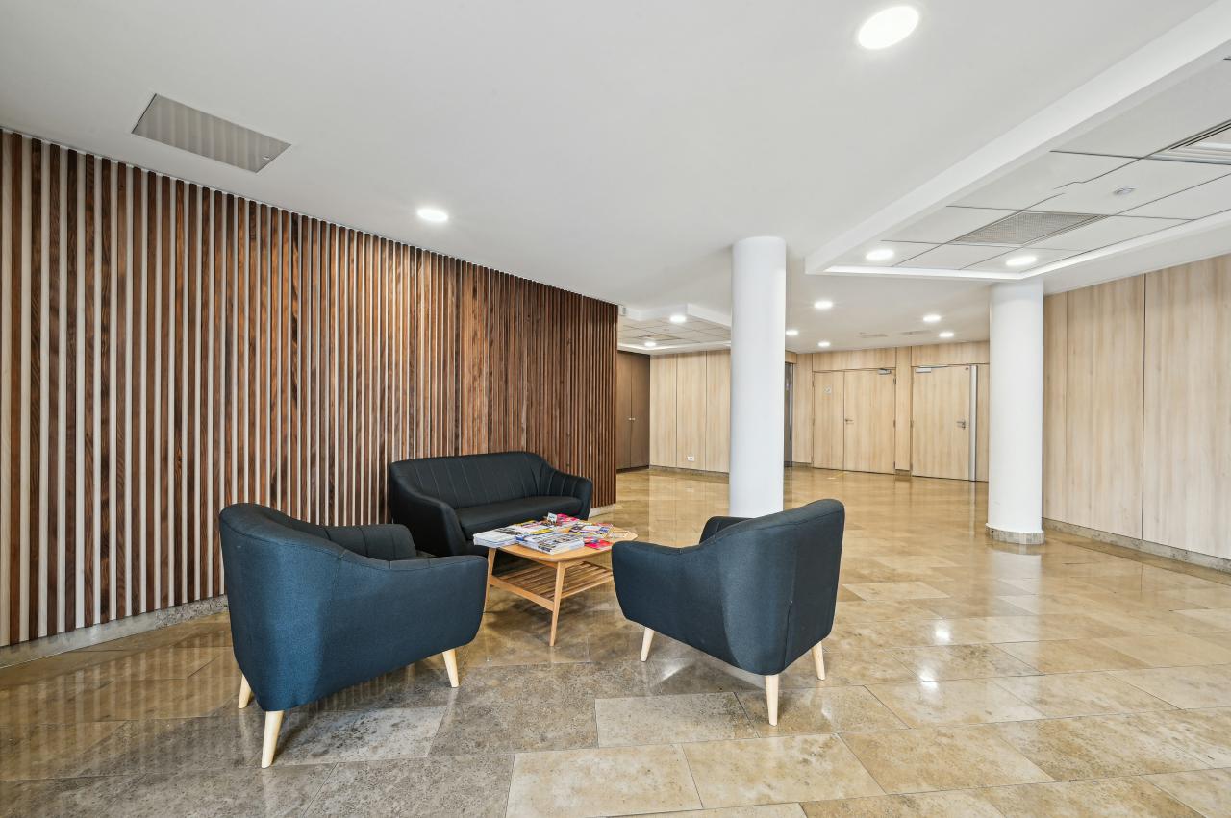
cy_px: 409
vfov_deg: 81.1
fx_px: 478
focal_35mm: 14
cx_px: 616
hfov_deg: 104.3
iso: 100
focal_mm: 14
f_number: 13
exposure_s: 1/1.25
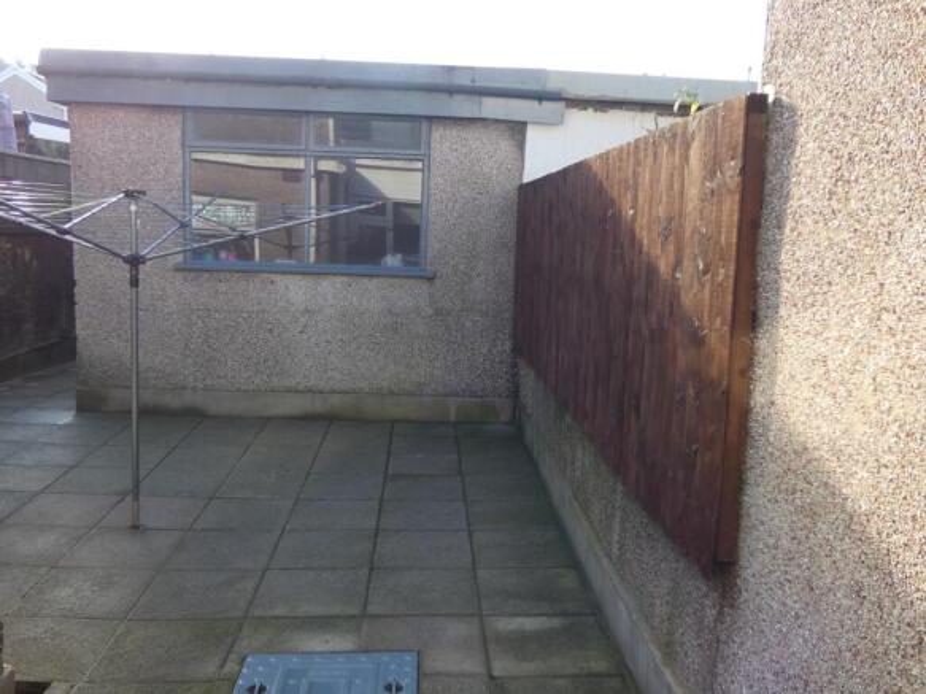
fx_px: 856
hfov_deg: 56.8
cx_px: 463
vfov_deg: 44.1
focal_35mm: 32
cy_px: 347
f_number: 3.4
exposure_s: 1/125
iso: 80
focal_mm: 5.8
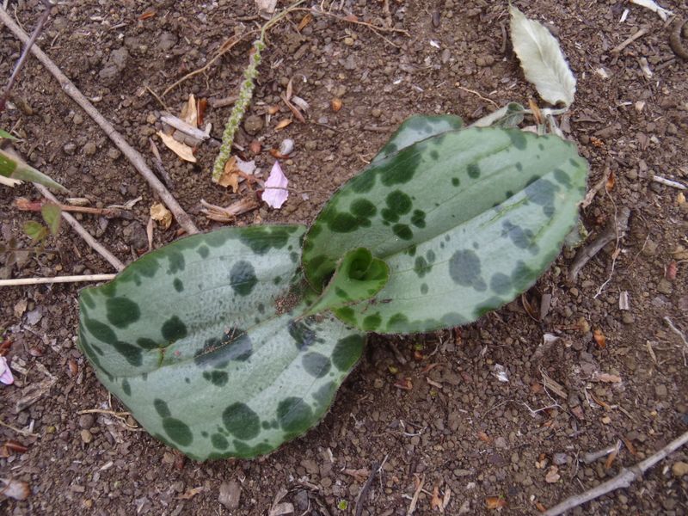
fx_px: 735
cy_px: 258
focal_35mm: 37
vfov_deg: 38.7
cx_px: 344
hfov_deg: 50.1
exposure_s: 1/40
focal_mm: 6.64
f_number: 4.7
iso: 80
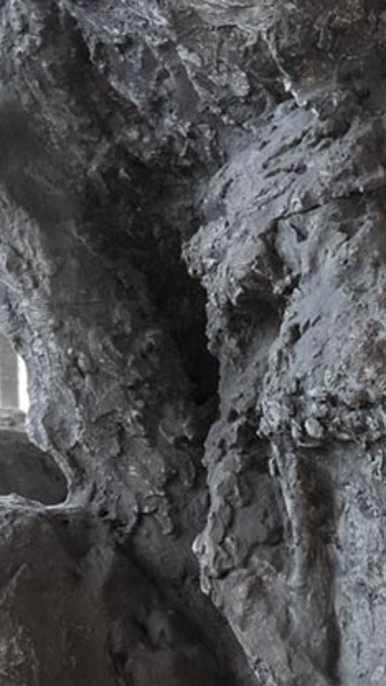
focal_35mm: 188
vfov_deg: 11.3
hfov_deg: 6.4
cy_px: 655
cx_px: 287
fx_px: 3426
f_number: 5.6
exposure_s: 1/125
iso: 250
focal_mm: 34.6
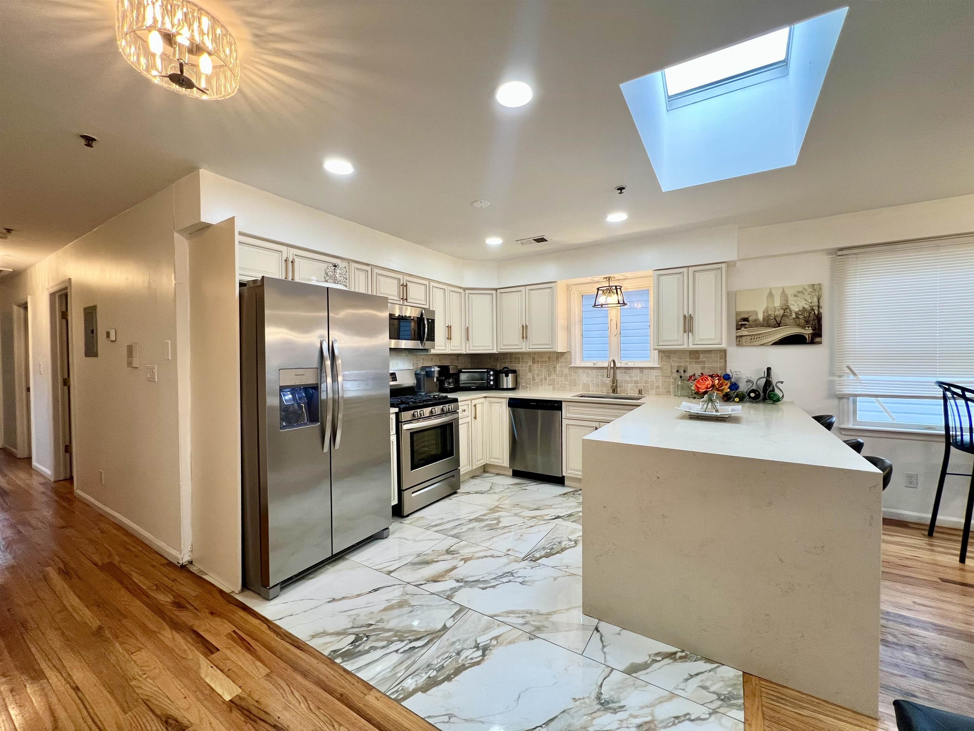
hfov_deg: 106.2
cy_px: 366
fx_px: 366
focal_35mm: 13
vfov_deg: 89.9
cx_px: 487
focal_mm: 1.57
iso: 125
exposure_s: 1/120
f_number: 1.8
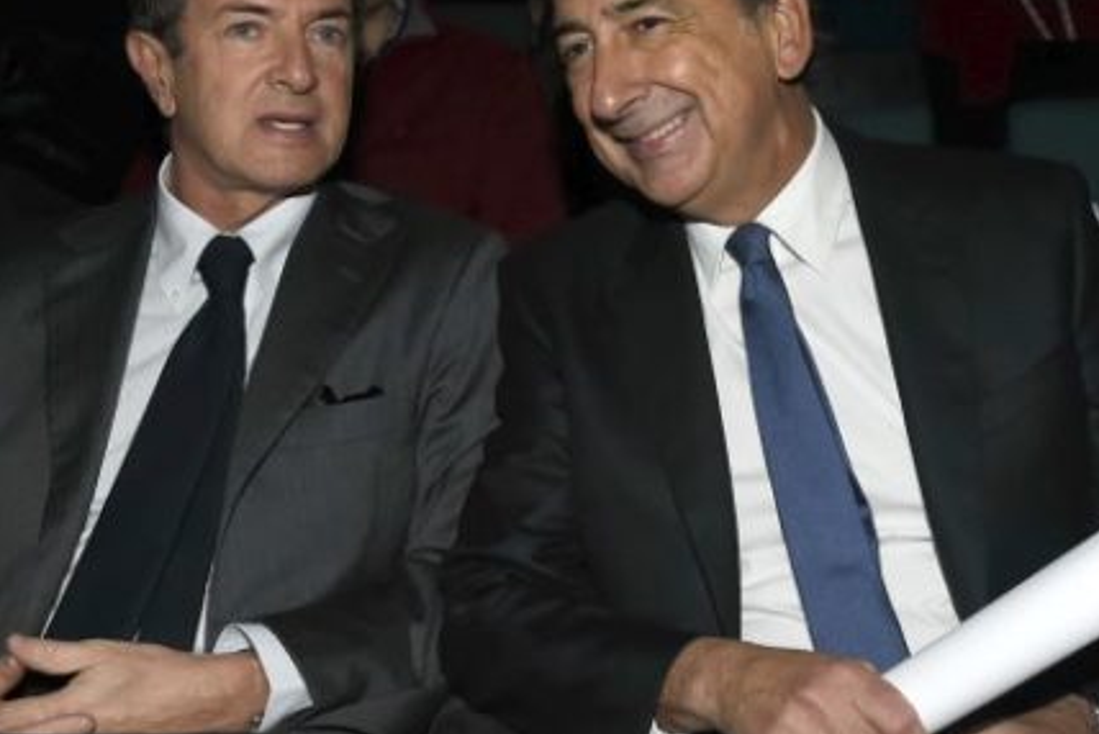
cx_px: 532
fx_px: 1588
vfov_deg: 26.0
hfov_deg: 38.2
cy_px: 426
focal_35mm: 52
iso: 2000
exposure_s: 1/200
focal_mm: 29
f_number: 5.6
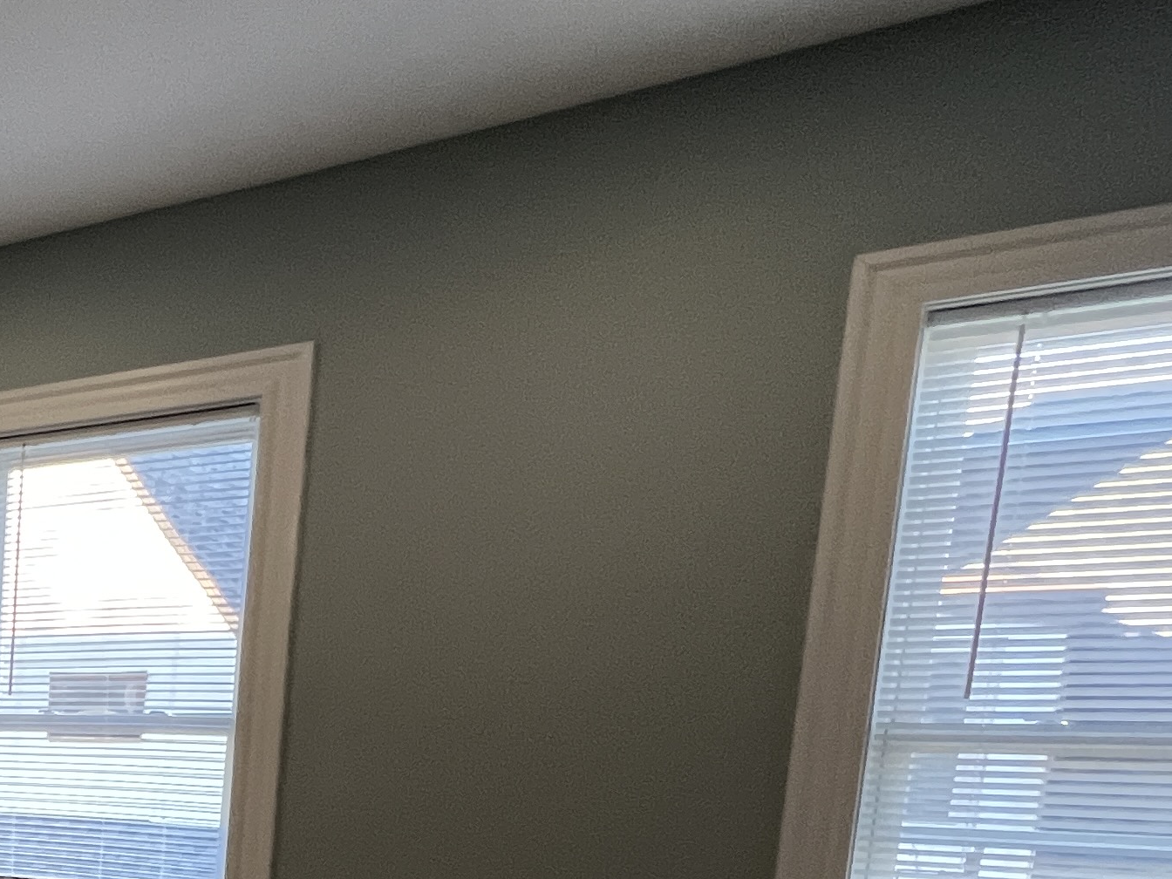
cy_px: 921
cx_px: -407
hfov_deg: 33.0
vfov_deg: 33.1
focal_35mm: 39
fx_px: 1320
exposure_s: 1/120
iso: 200
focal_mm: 1.57
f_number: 1.8
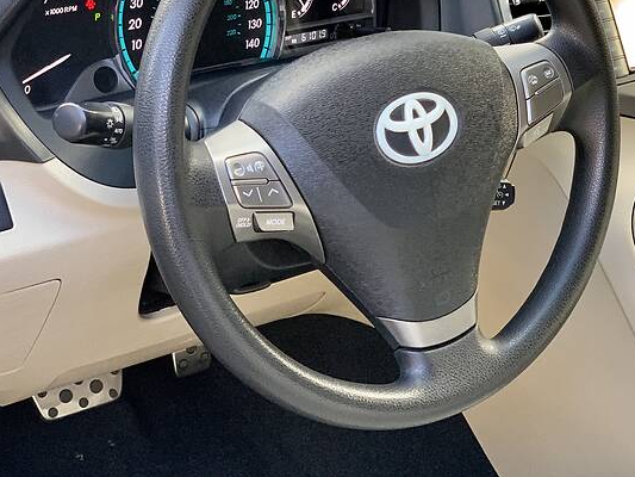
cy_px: 124
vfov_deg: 18.8
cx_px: 394
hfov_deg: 25.0
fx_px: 1431
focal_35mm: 78
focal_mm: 6
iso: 125
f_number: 2.4
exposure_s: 1/71
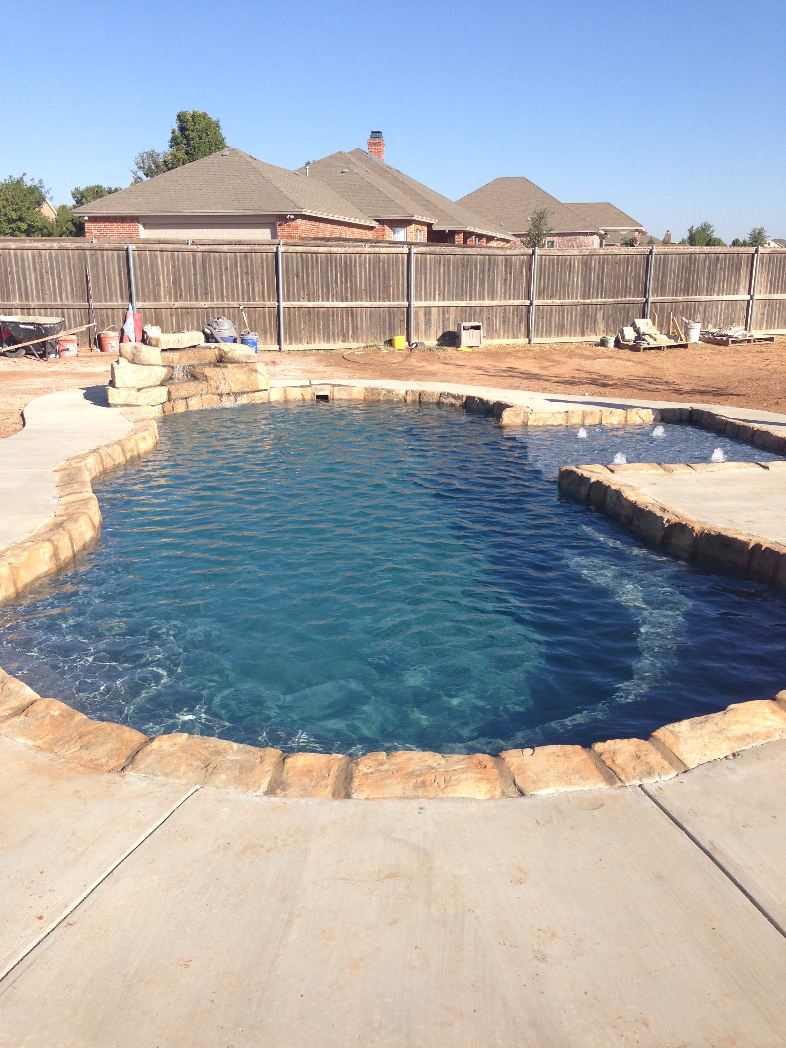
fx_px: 999
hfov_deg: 42.9
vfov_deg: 55.4
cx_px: 393
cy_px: 524
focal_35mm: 33
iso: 50
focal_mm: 4.12
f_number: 2.4
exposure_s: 1/1261
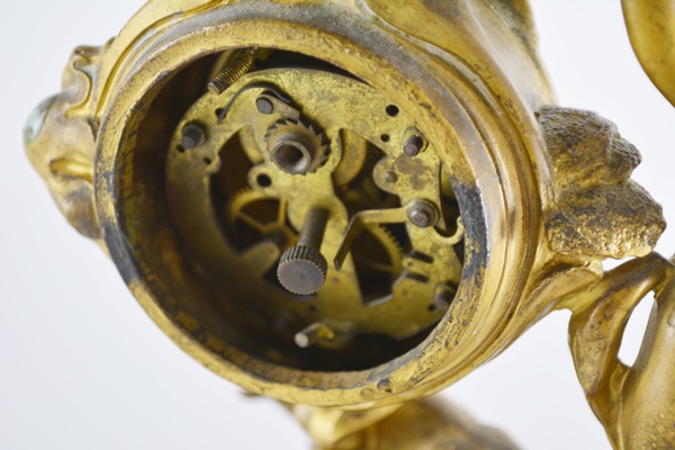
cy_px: 225
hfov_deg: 24.6
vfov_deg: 16.6
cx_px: 338
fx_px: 1547
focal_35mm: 82
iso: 400
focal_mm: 55
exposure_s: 1/80
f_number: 5.6
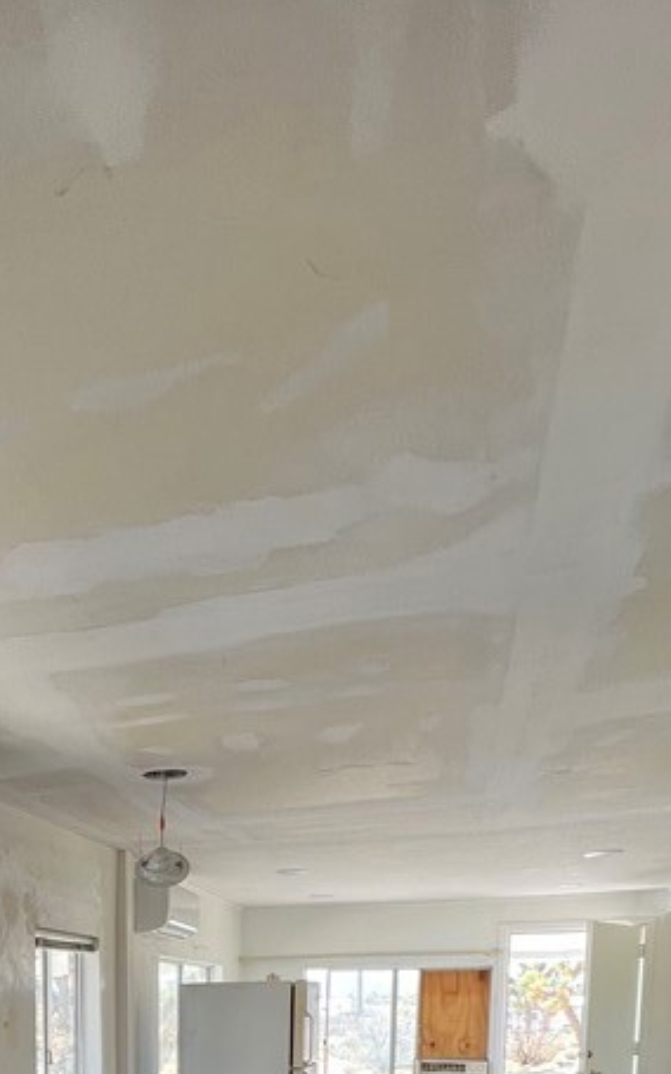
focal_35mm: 31
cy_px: 1124
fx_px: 908
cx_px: 12
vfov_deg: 48.0
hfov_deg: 36.7
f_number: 1.8
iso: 32
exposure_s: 1/99
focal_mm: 1.57
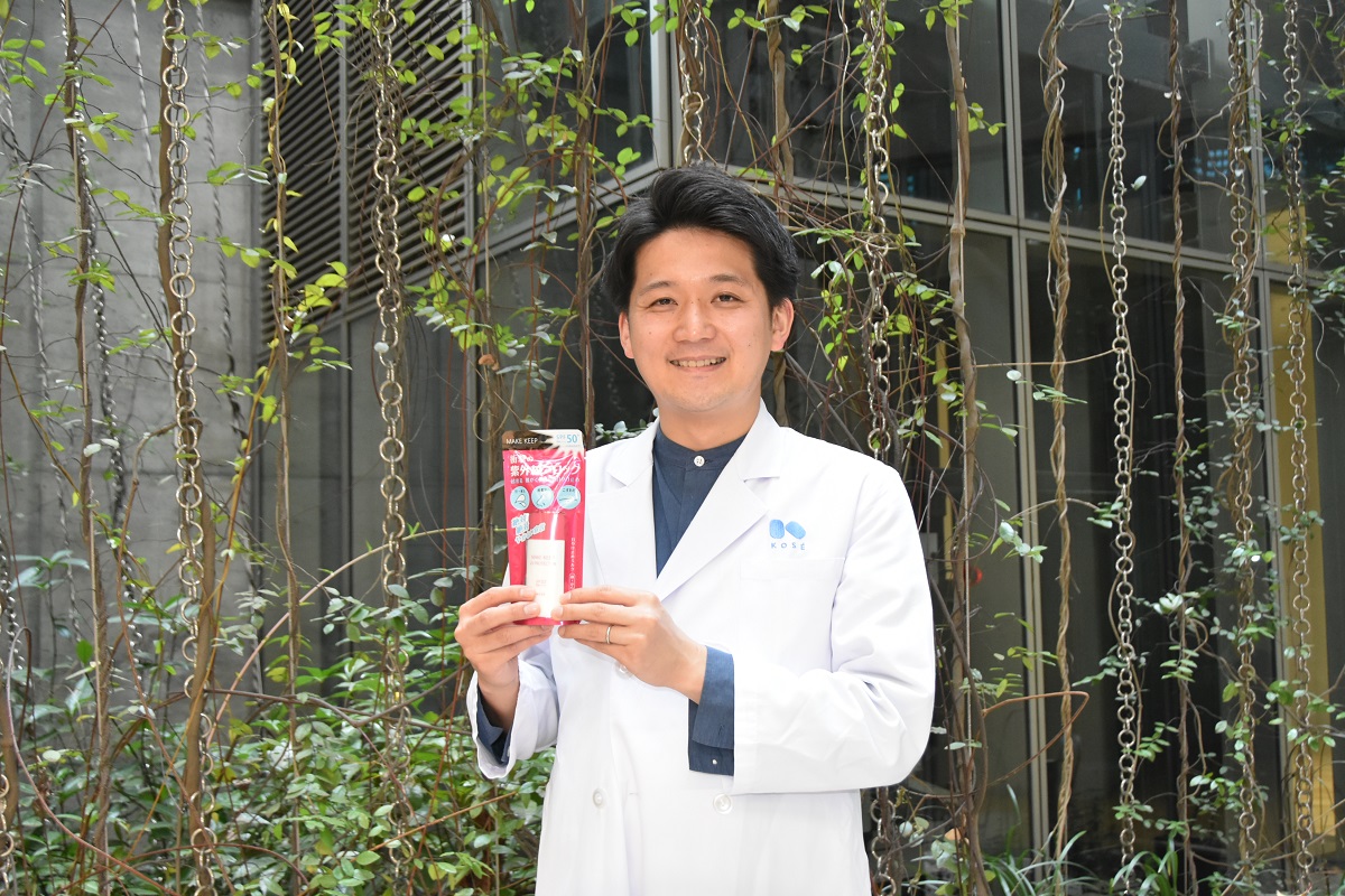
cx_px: 672
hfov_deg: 53.1
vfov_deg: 36.9
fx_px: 1345
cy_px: 448
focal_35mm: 36
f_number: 3.8
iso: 1600
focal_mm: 24
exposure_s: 1/60
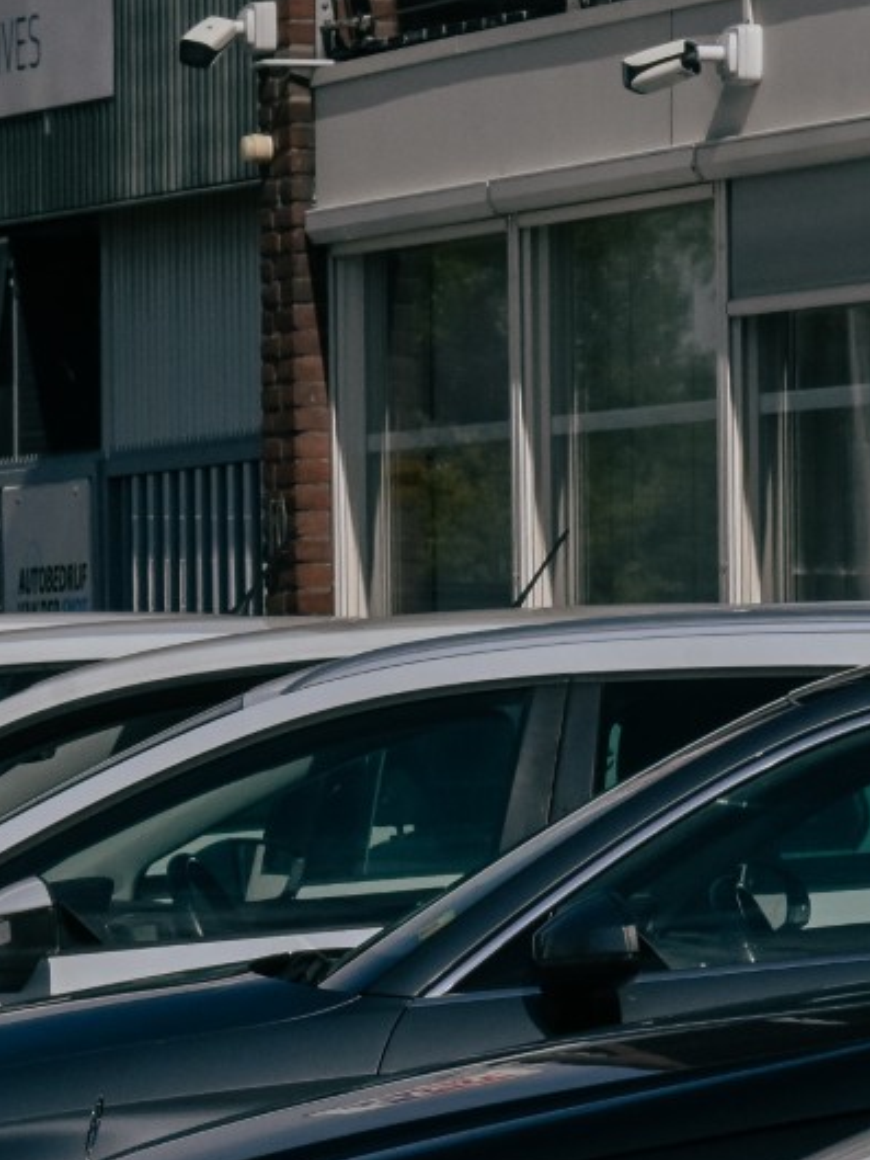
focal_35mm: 274
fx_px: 9178
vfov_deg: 7.2
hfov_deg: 5.4
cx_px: 1243
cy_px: 1059
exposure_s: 1/4000
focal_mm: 62
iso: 1000
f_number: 16
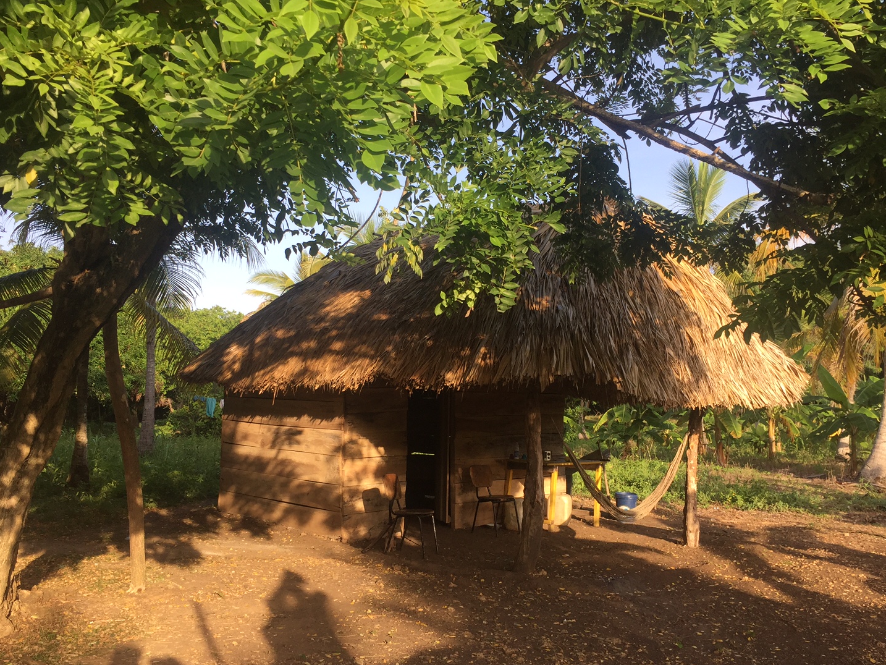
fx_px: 845
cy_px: 354
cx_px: 434
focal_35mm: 33
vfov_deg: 42.9
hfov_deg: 55.3
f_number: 2.2
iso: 32
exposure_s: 1/488
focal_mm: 4.15
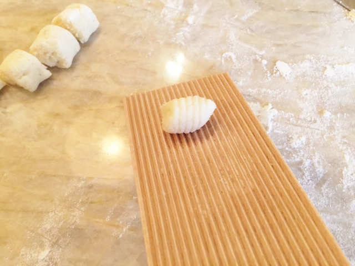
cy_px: 133
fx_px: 297
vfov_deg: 48.2
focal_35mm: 29
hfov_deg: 61.7
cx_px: 178
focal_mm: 4.15
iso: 100
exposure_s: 1/15
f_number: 2.2
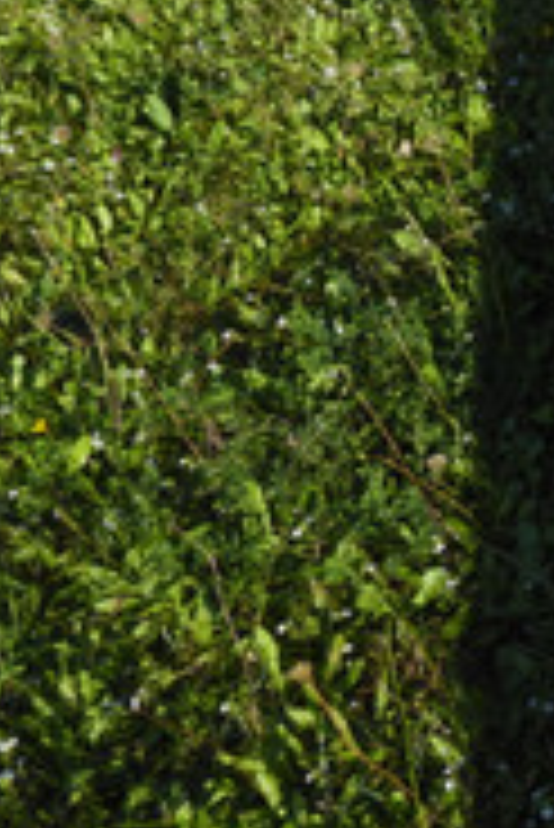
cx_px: 959
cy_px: 182
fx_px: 1820
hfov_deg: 15.2
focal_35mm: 79
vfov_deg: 25.3
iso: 80
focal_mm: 4.9
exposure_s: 1/500
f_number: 3.3
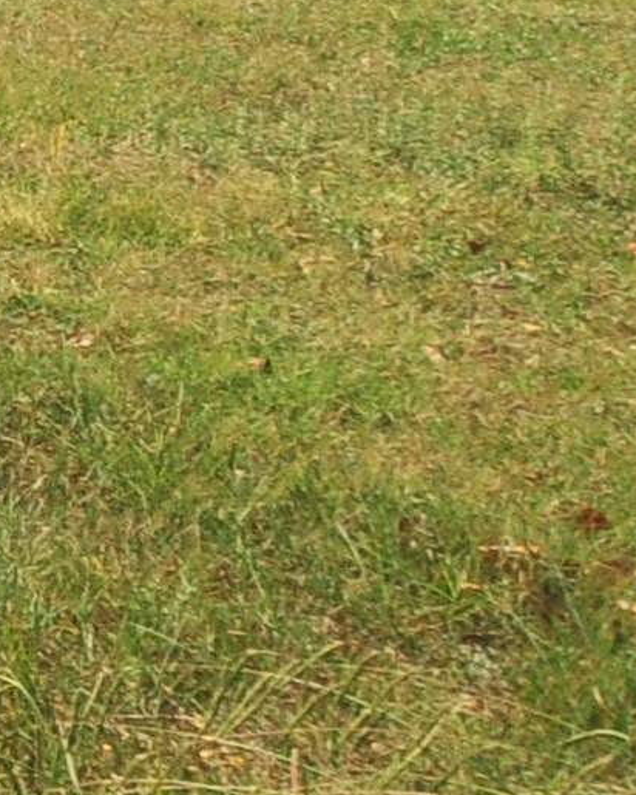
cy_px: -205
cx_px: -1970
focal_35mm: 117
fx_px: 2753
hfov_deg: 7.8
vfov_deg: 15.7
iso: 400
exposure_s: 1/4000
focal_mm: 10
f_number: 5.6
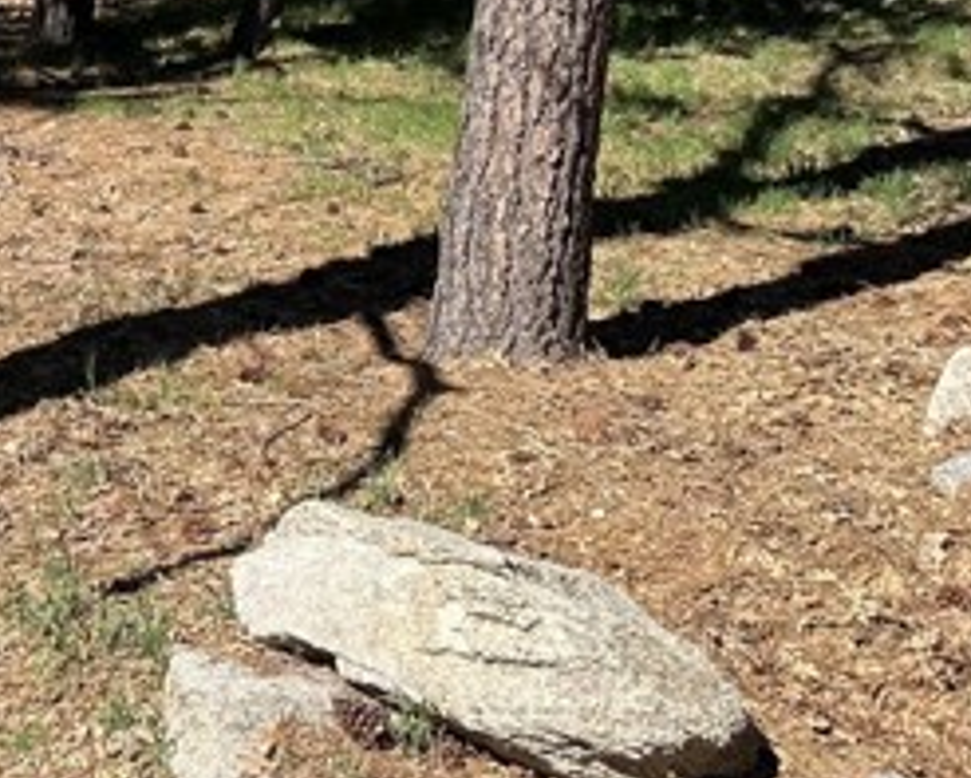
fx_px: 1754
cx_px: -95
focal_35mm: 61
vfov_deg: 23.6
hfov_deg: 28.2
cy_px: -63
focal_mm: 6.86
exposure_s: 1/2203
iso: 80
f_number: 1.78
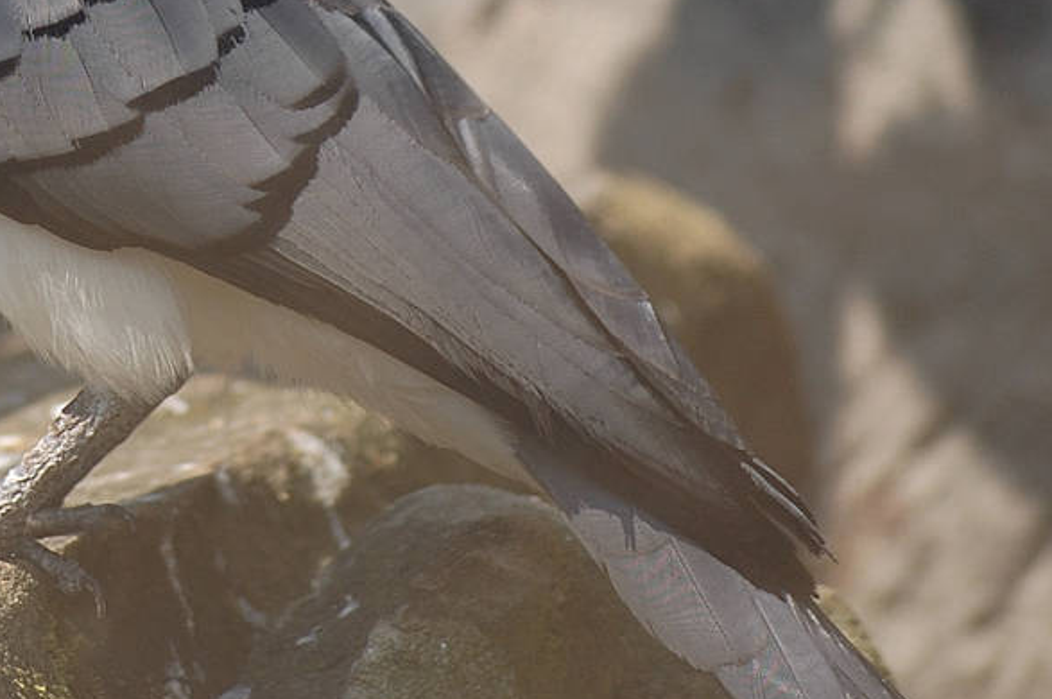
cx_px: -151
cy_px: -217
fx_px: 12172
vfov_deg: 3.3
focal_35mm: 417
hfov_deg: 4.9
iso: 200
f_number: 4.8
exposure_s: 1/500
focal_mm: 102
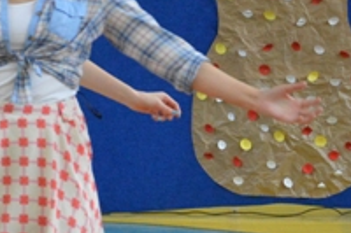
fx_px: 1870
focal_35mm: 192
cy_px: 137
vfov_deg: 7.1
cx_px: -4
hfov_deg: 10.6
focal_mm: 40
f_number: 4.5
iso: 3200
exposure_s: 1/200
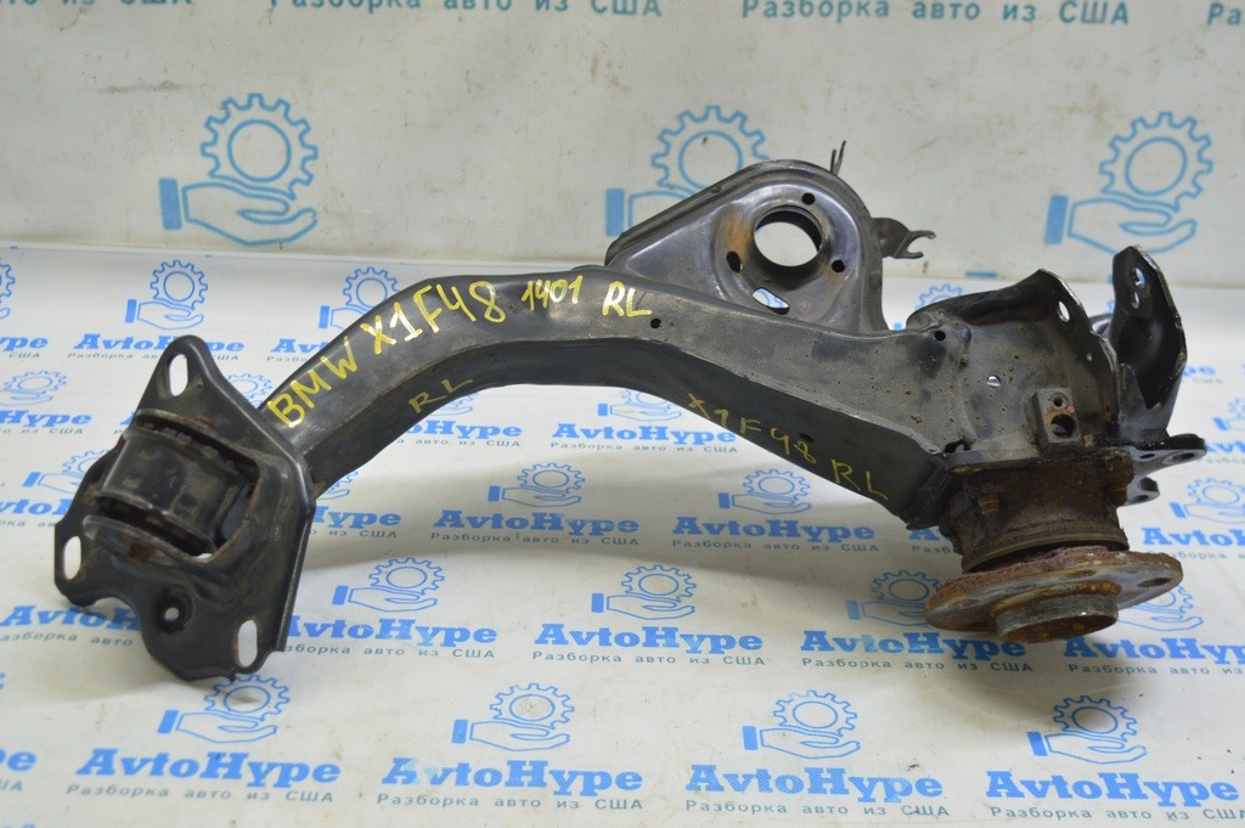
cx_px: 622
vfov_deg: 28.0
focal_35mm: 48
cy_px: 414
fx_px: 1659
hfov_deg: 41.1
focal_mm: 32
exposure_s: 1/20
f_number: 5.6
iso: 400
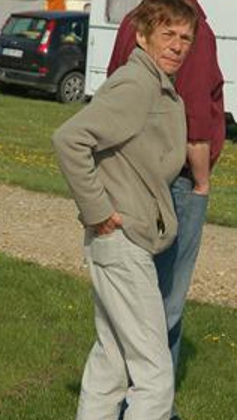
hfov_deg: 7.0
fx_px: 1949
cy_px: 222
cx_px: 146
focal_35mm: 175
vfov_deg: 12.3
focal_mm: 65
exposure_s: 1/800
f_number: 7.1
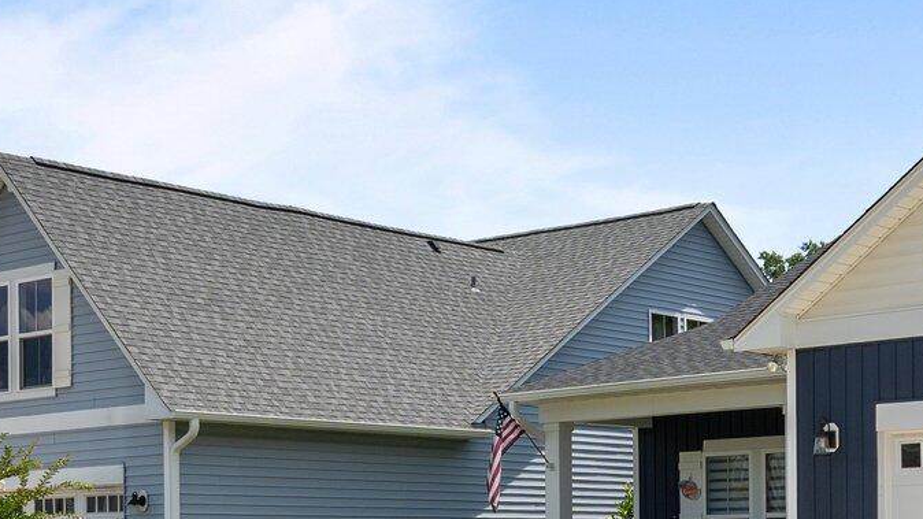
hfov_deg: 29.9
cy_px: 469
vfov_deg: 17.0
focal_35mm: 70
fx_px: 1713
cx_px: 615
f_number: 4
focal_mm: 22
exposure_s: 1/3200
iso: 200
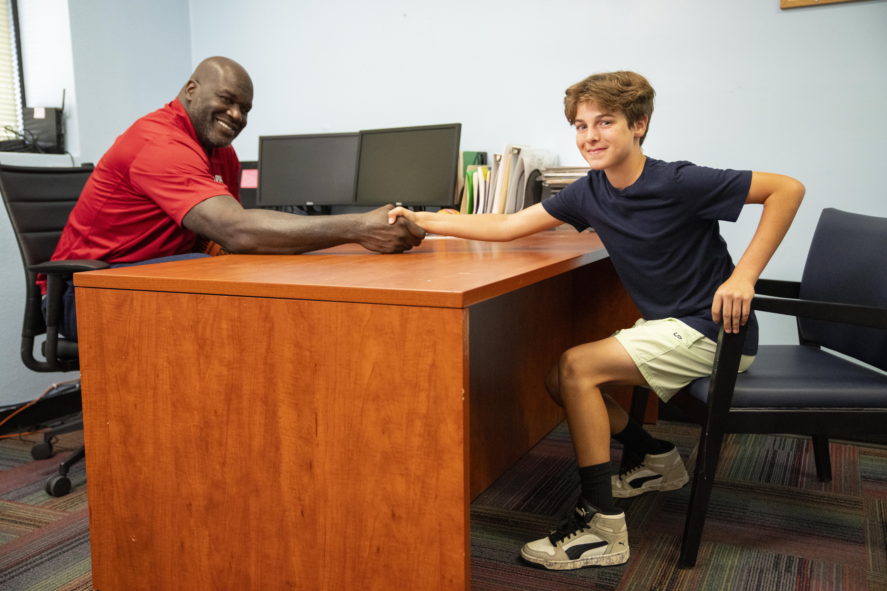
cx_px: 444
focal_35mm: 34
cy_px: 296
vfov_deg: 38.9
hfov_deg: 55.8
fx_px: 838
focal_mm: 34
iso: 5000
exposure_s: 1/250
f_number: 2.8
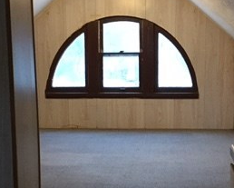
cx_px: 125
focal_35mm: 75
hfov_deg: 25.4
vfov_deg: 20.4
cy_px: 123
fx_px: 520
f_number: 2.4
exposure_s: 1/15
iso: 200
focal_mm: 3.3
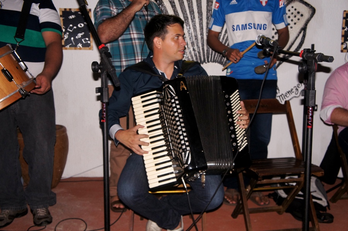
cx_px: 174
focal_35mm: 42
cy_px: 116
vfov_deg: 31.8
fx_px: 406
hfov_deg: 46.4
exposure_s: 1/60
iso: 800
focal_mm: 28
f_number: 4
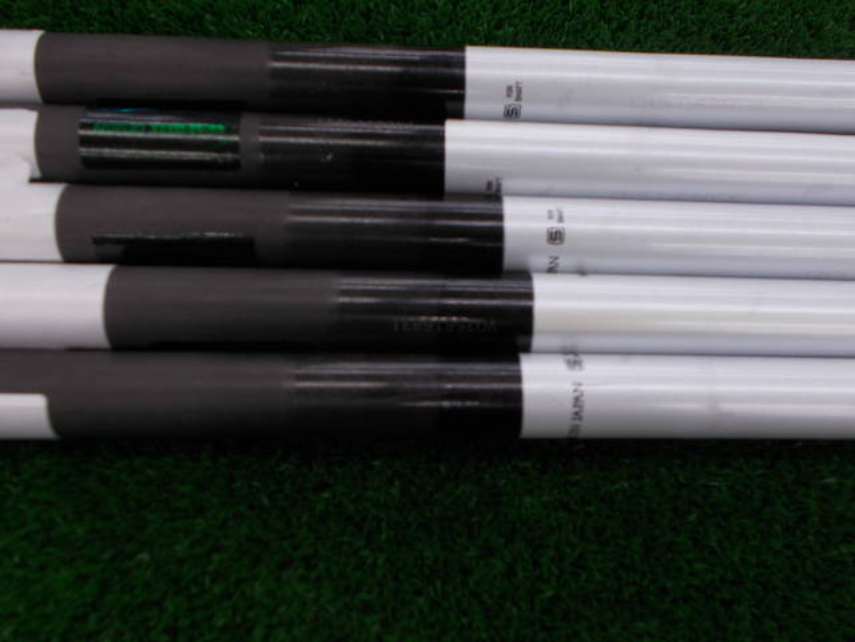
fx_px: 840
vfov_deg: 41.8
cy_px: 321
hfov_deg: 54.0
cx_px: 428
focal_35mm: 34
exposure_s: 1/40
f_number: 3.6
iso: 80
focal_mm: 6
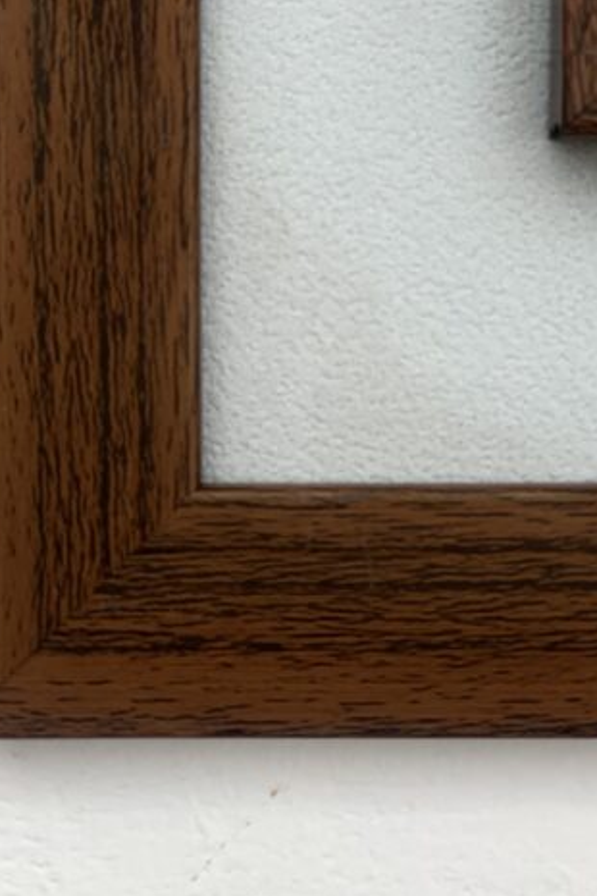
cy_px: 272
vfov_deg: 21.8
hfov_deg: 14.7
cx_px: 393
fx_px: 2313
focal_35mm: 93
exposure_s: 1/122
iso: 20
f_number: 2.4
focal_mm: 6
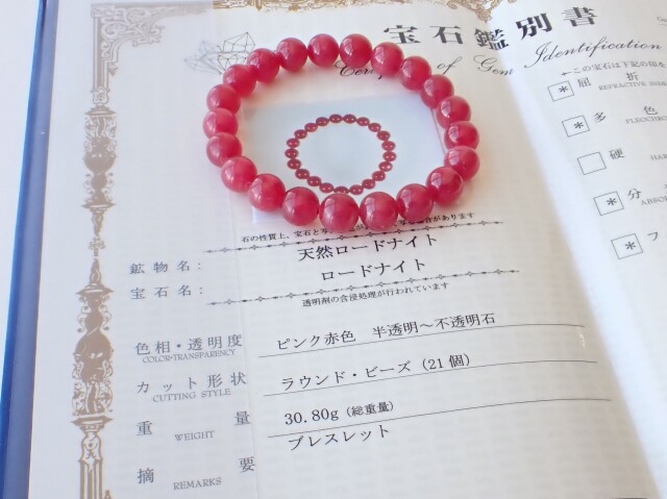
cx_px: 334
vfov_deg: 46.7
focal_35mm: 30
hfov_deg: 60.0
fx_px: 578
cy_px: 250
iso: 200
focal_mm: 5.4
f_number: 3.2
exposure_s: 1/125
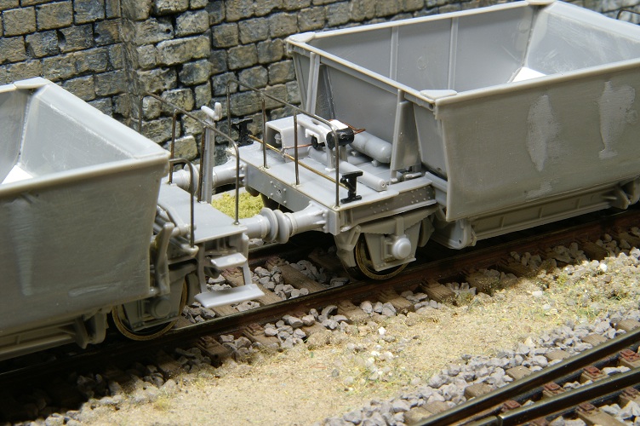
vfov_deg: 12.2
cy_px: 213
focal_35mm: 112
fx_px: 1998
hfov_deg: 18.2
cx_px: 320
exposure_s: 3.2
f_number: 32
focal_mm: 75
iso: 200
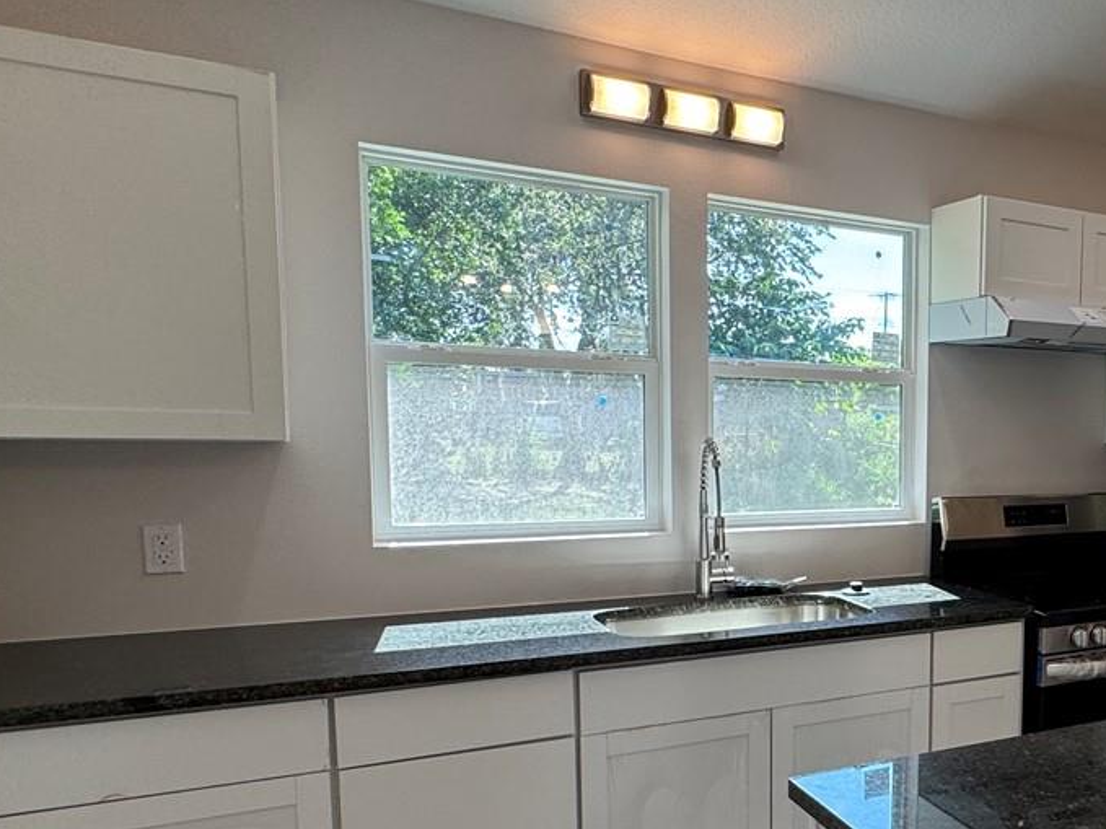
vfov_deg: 42.5
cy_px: 531
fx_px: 1054
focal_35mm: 33
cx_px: 1023
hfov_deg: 48.6
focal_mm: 2.22
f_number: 2.2
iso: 50
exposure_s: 1/120
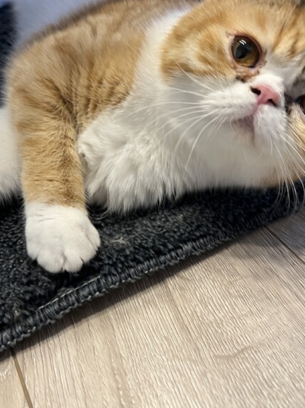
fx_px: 459
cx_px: 152
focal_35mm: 39
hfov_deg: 36.8
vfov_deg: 47.4
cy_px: 152
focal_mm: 5.7
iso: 160
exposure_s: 1/60
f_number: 1.5
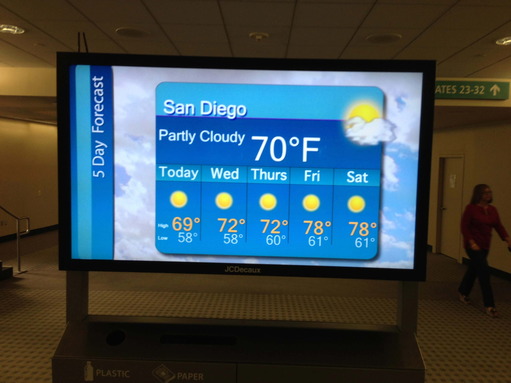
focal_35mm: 33
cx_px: 256
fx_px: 487
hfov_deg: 55.4
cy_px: 192
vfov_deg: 42.9
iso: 50
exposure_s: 1/40
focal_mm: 4.13
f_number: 2.4
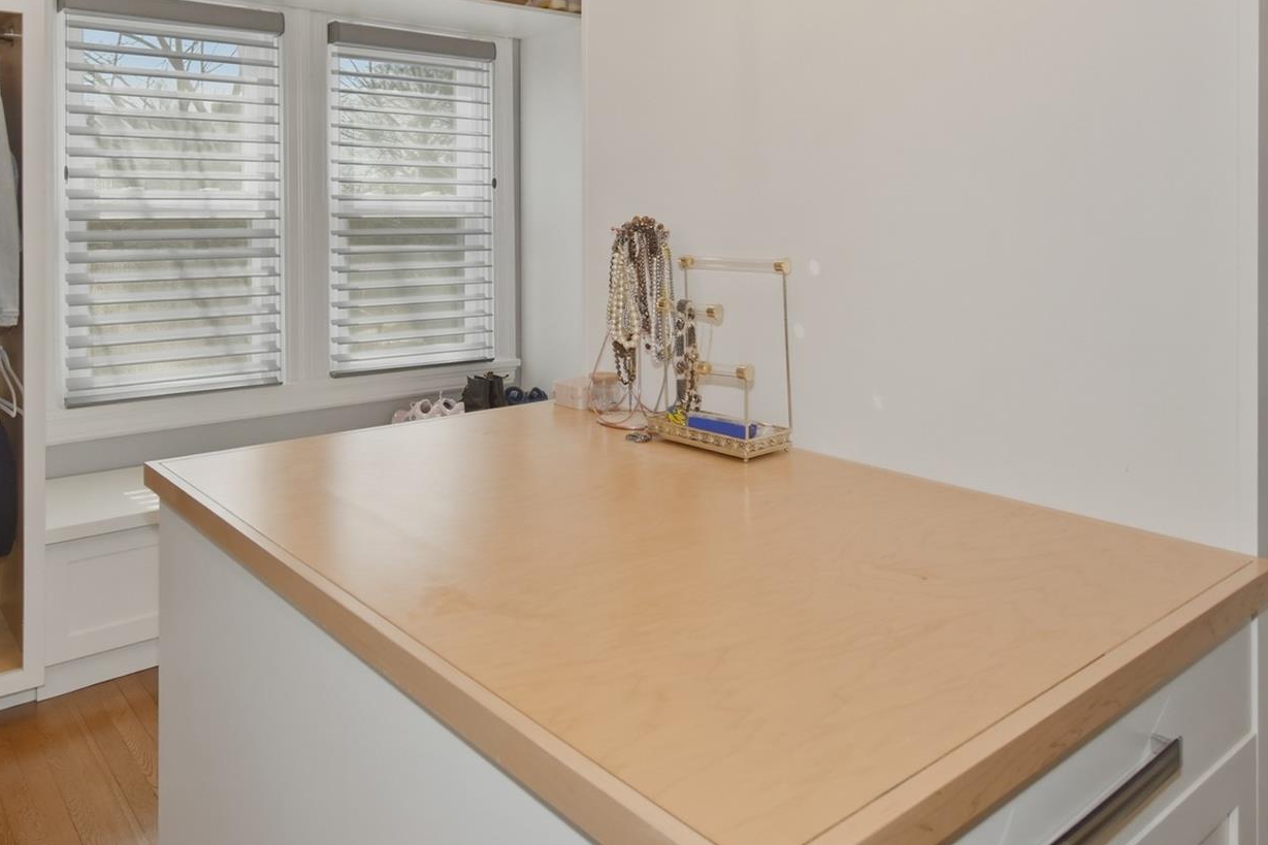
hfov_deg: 70.4
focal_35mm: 25
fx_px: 880
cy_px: 223
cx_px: 475
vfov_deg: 49.5
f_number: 5.6
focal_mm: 10
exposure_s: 1/125
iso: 110
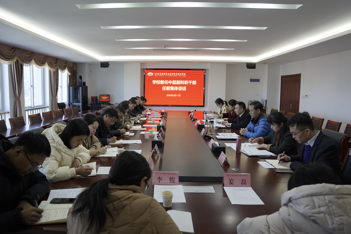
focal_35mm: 24
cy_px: 117
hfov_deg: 73.7
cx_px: 176
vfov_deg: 53.1
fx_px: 234
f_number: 4
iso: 1250
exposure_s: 1/160
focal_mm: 24
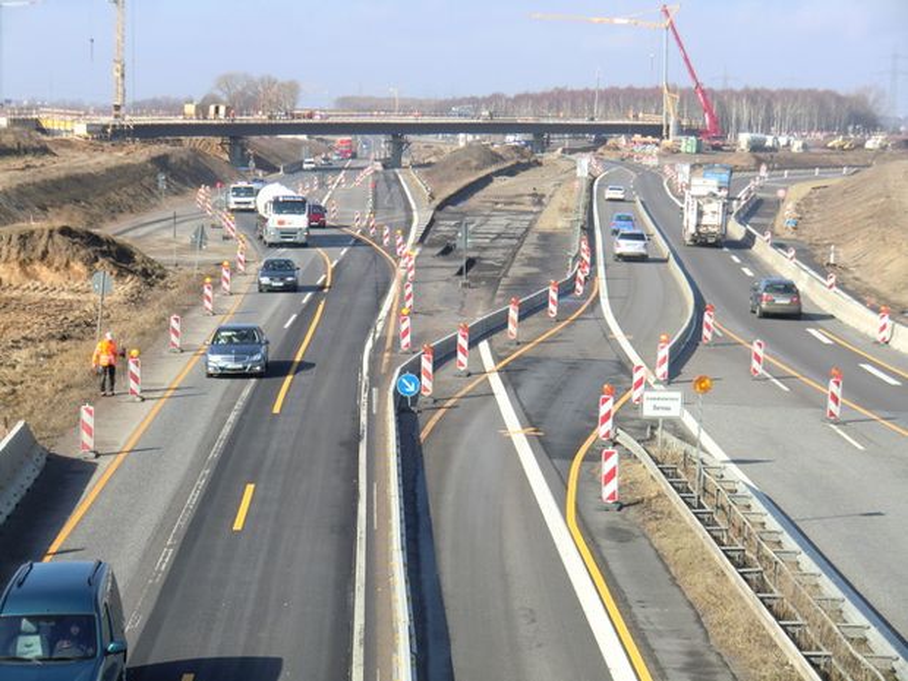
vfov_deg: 16.6
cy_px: 340
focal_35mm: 89
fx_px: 2335
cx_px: 454
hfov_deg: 22.0
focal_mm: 16
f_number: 4.8
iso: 64
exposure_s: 1/250
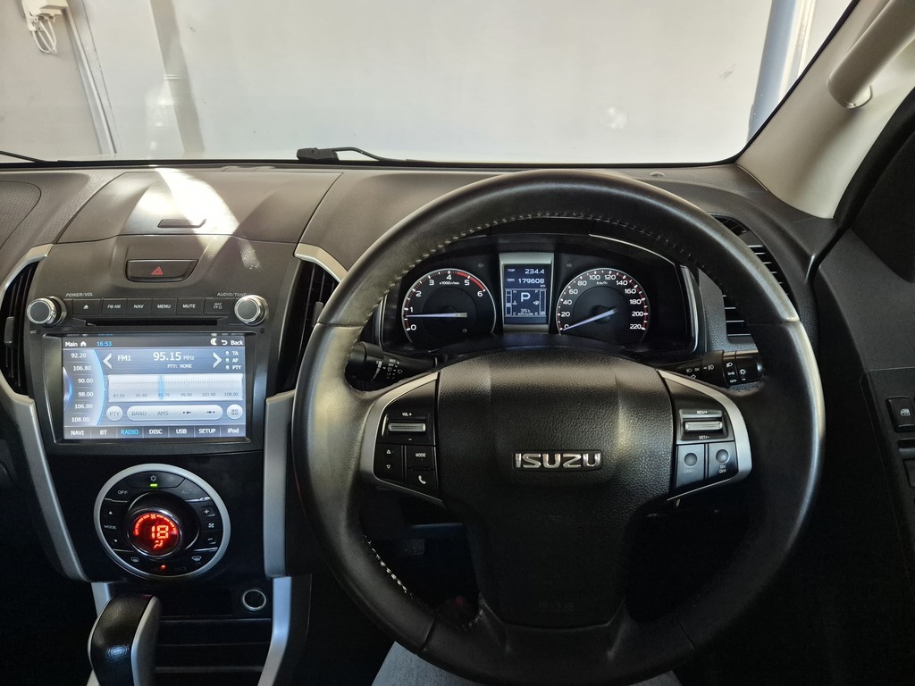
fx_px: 608
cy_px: 343
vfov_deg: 58.9
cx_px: 458
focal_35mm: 23
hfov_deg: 73.9
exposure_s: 1/100
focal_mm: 5.4
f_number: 1.8
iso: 1250
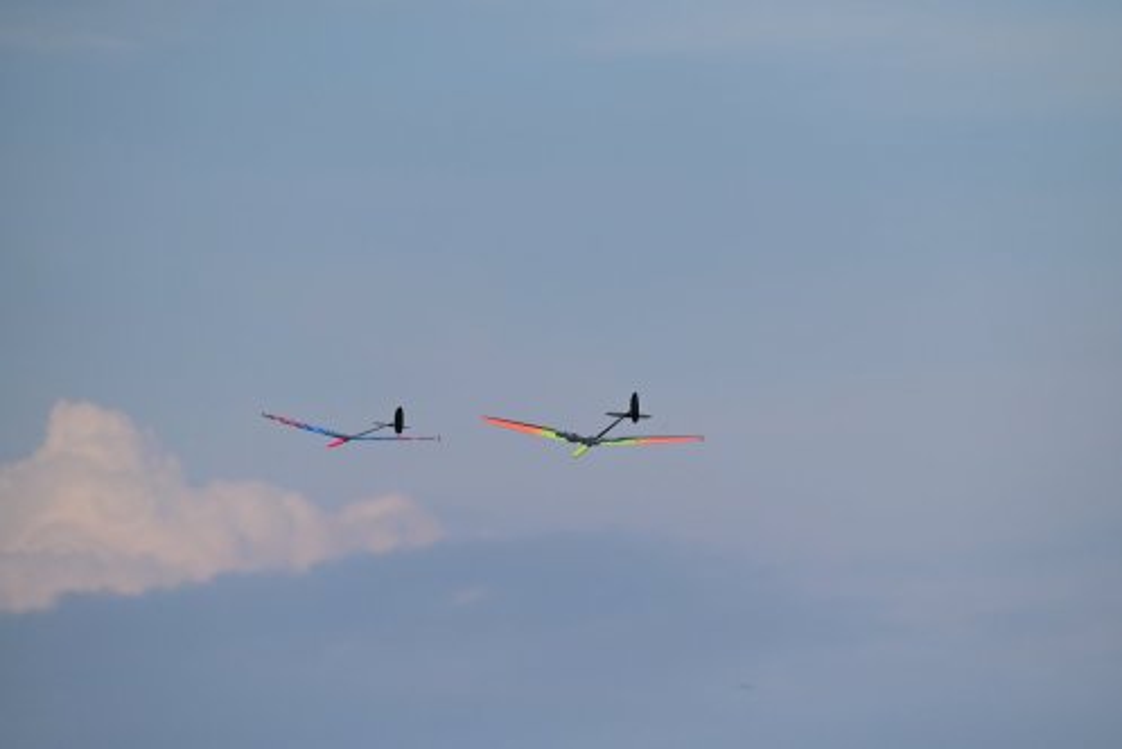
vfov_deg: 3.4
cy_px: 374
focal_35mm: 400
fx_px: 12473
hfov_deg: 5.2
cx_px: 561
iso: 1600
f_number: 9
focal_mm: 400
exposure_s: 1/5000
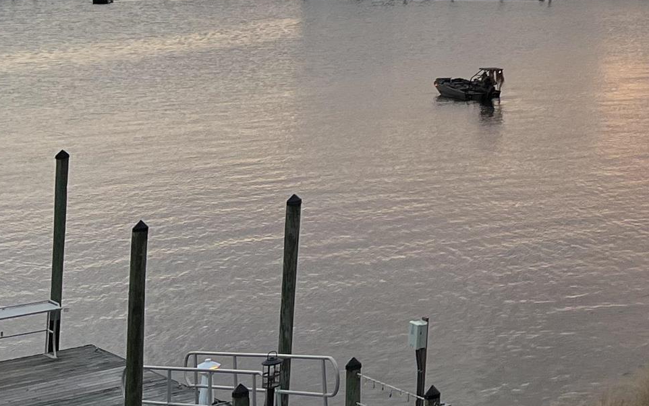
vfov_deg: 13.7
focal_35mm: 88
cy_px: -259
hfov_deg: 19.7
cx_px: 1029
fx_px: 1556
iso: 50
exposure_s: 1/371
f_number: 1.5
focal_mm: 5.7
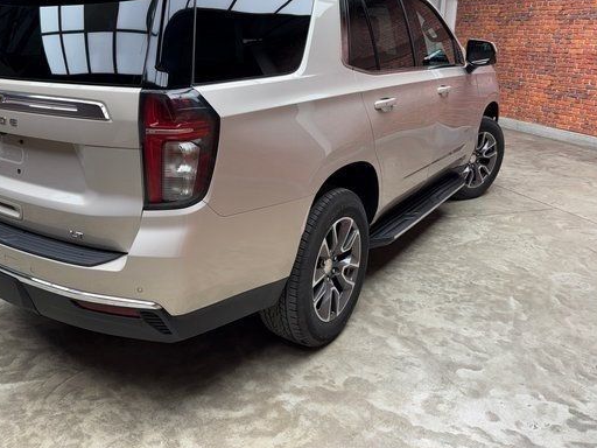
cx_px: 234
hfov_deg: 59.4
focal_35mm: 30
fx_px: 517
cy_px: 177
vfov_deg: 46.5
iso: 80
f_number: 1.78
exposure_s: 1/120
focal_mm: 6.76
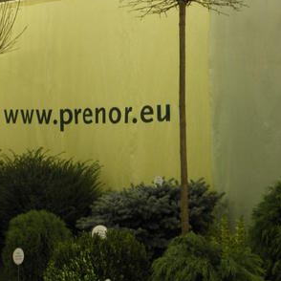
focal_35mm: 73
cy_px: 69
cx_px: 92
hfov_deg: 23.6
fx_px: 670
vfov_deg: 23.4
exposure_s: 1/20
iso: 125
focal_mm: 6.85
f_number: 3.2
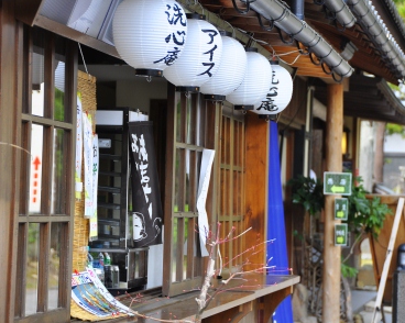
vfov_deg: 12.0
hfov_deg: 15.0
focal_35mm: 129
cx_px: 218
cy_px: 162
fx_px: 1540
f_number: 5
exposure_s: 1/125
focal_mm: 75
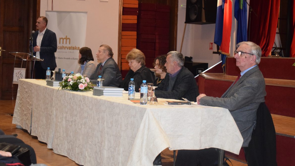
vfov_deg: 18.0
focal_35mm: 67
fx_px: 524
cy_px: 72
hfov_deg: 31.4
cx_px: 148
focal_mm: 42
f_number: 5
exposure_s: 1/60
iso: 3200
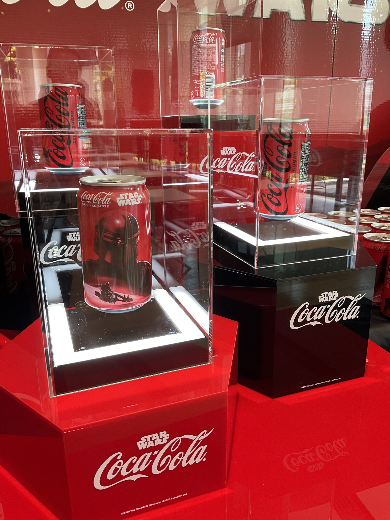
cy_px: 260
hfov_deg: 48.2
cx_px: 195
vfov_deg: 61.7
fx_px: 436
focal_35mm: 29
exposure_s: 1/50
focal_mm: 3
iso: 40
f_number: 1.8
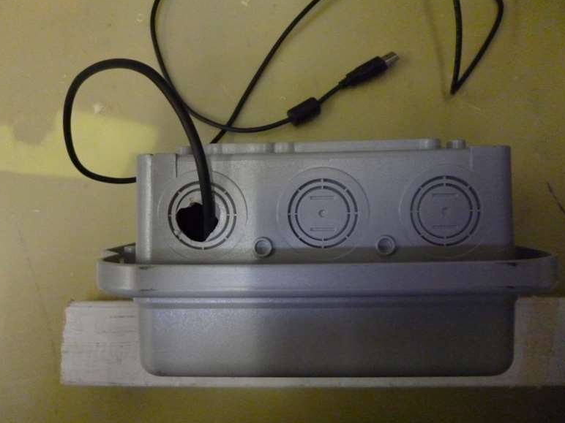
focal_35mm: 29
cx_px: 281
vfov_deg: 48.2
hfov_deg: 61.7
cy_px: 216
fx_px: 473
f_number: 3.1
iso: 800
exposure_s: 1/30
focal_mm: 5
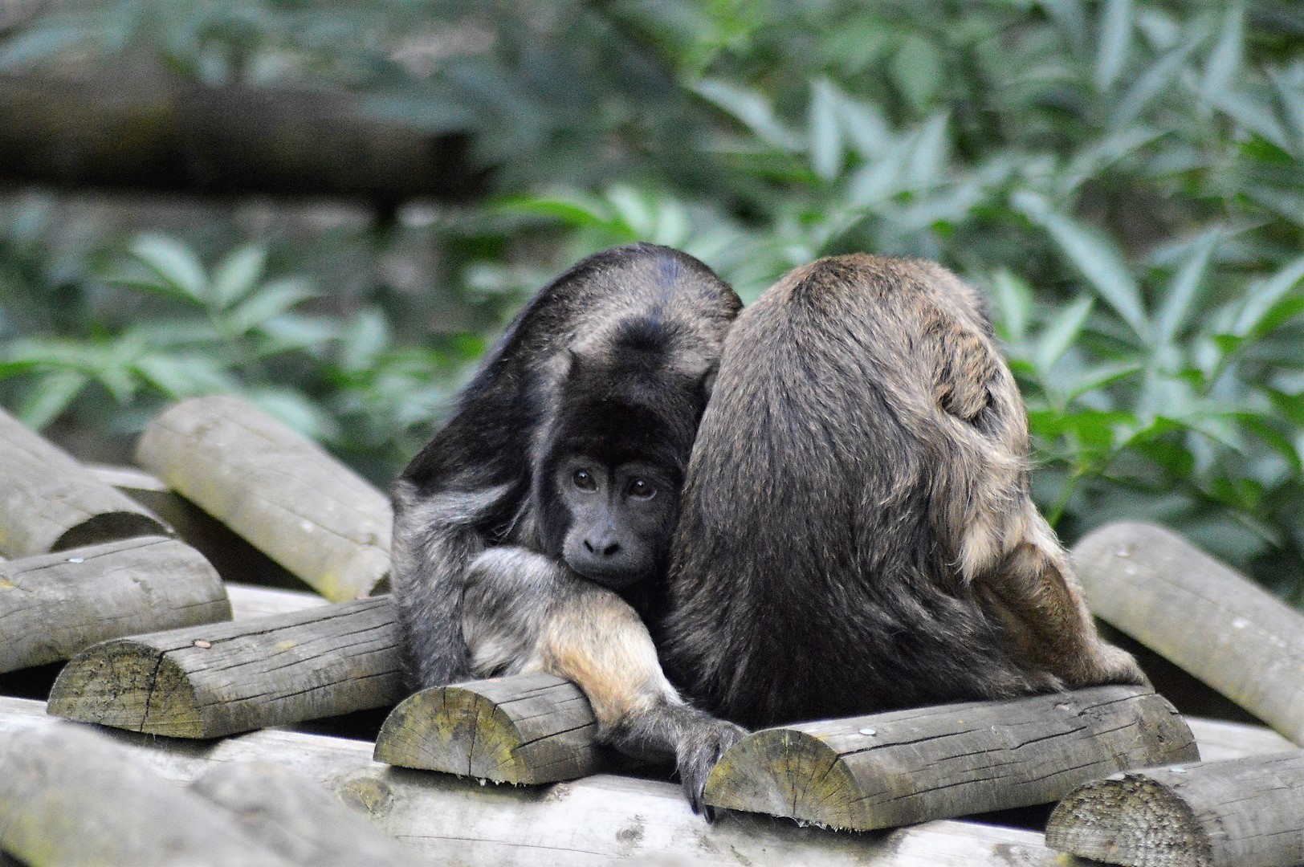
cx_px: 652
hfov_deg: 4.6
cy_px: 434
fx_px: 16286
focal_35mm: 450
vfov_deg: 3.1
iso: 3200
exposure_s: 1/1600
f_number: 5.6
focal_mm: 300
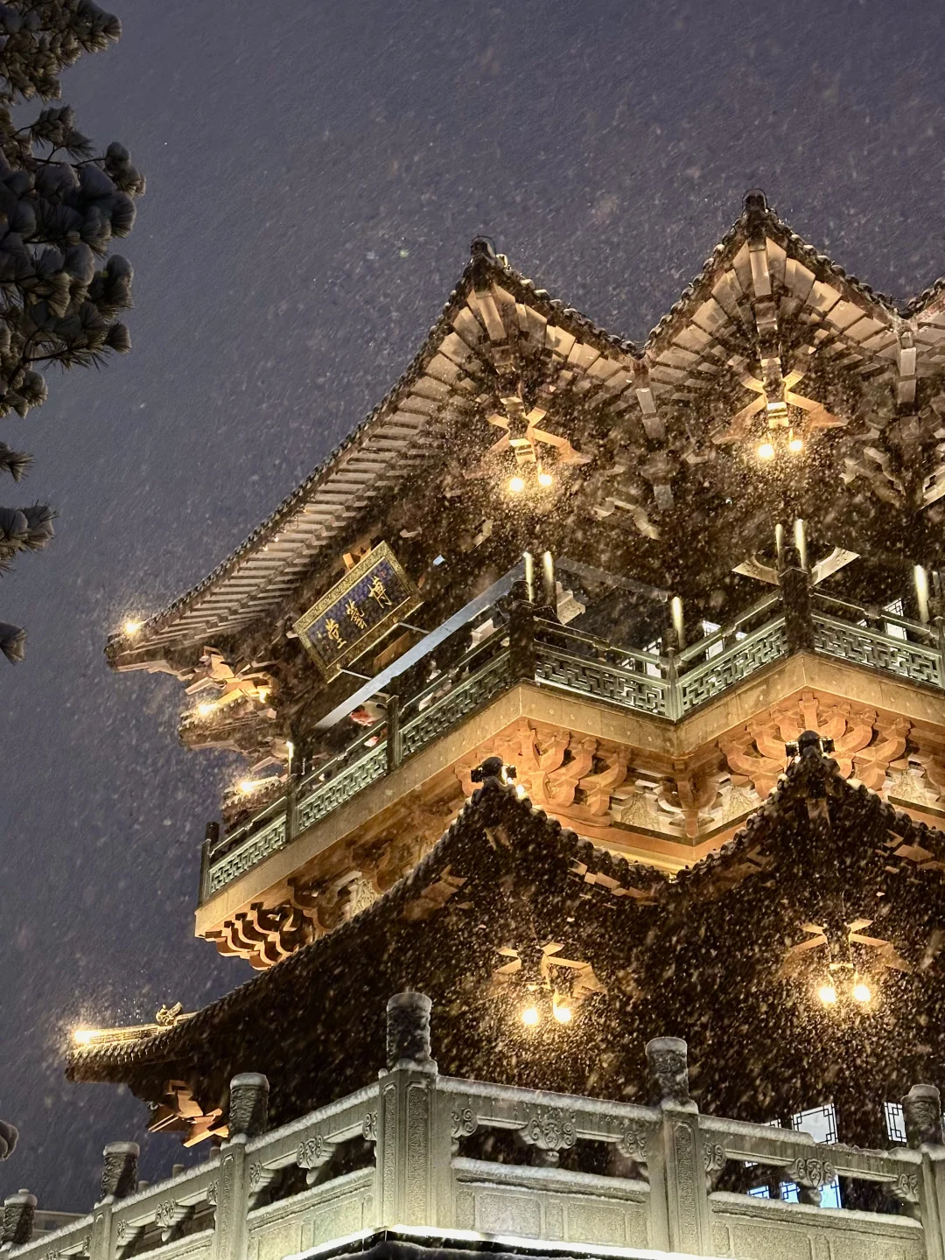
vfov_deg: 39.7
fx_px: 1747
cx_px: 472
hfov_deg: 30.3
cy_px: 630
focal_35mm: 48
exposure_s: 1/33
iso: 320
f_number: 1.78
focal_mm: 6.86
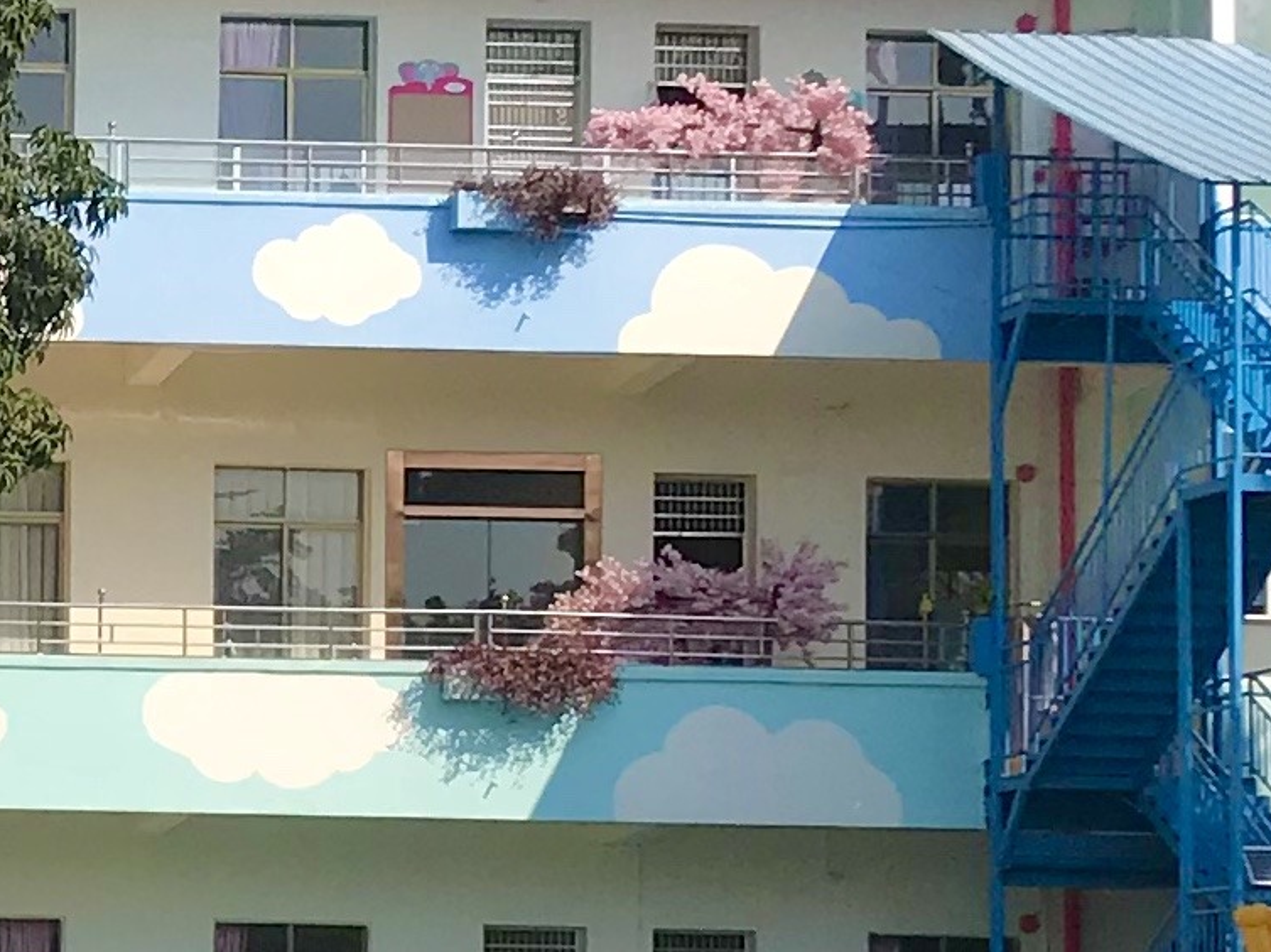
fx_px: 5505
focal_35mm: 150
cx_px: -491
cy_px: 817
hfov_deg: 12.7
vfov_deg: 9.8
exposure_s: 1/3690
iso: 20
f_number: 1.8
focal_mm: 3.99
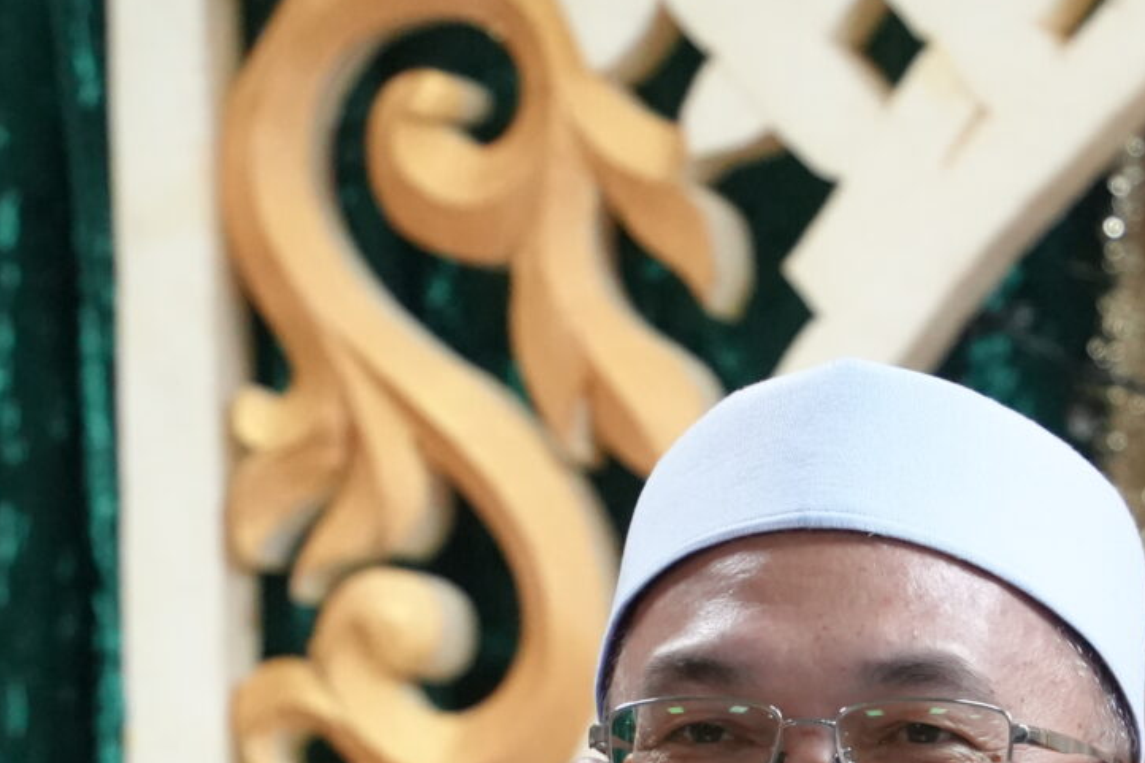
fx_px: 19618
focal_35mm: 617
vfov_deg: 2.2
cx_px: 722
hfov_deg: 3.3
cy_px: 1346
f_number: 5.6
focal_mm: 174
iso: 6400
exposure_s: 1/200
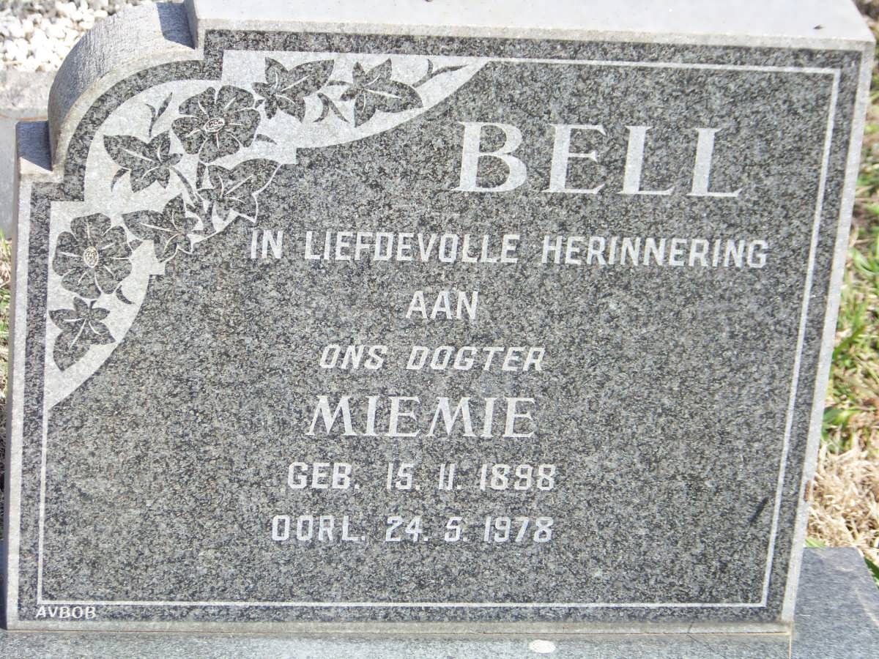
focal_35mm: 137
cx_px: 440
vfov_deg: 10.8
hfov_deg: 14.4
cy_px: 330
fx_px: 3479
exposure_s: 1/320
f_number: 3.2
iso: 64
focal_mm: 22.2
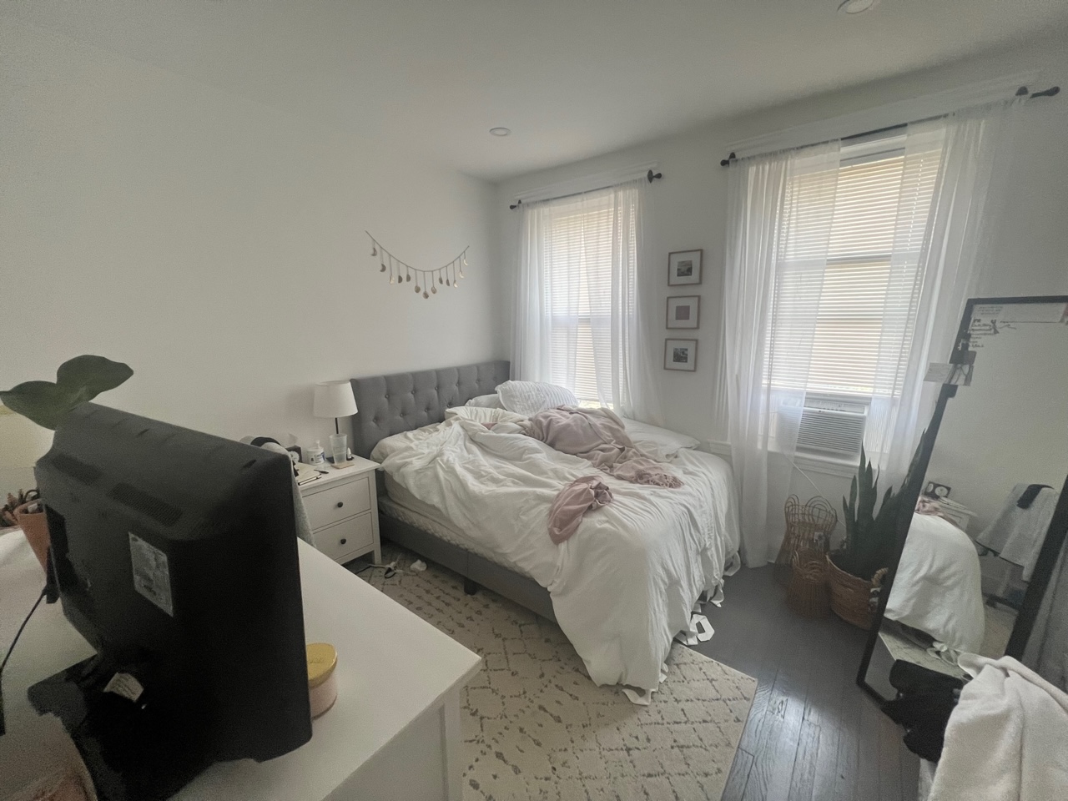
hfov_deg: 106.2
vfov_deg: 89.9
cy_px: 400
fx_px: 401
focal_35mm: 13
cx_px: 534
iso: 125
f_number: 1.8
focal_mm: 1.57
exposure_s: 1/120
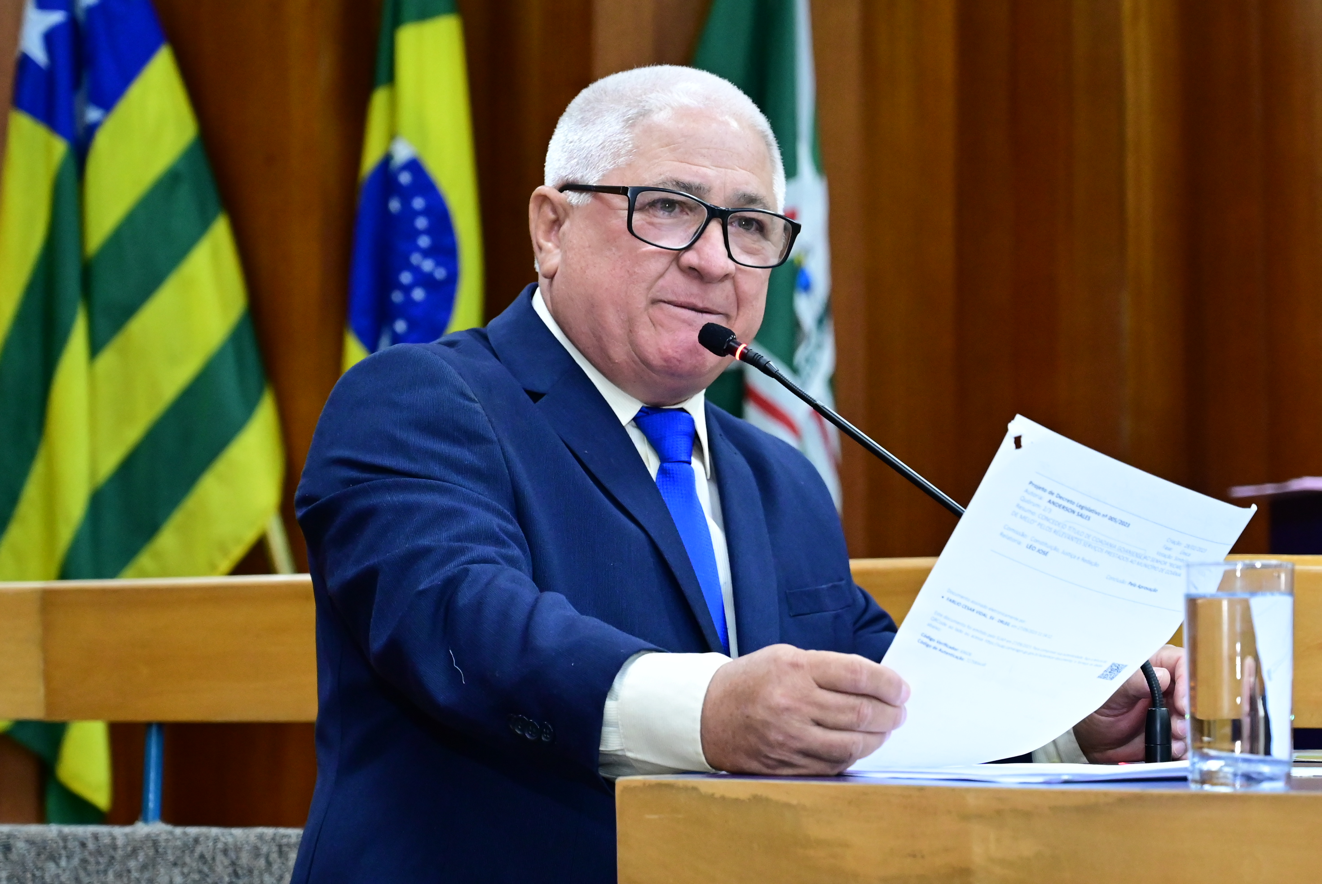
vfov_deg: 13.1
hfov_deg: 19.4
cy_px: 442
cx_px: 661
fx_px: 3859
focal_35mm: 105
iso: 5000
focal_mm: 70
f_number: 4.5
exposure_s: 1/125
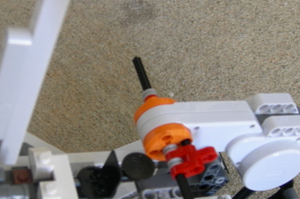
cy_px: 95
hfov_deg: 28.4
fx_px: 591
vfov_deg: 19.2
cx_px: 123
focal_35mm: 71
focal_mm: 7.5
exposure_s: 1/17.6
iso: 64
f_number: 2.7
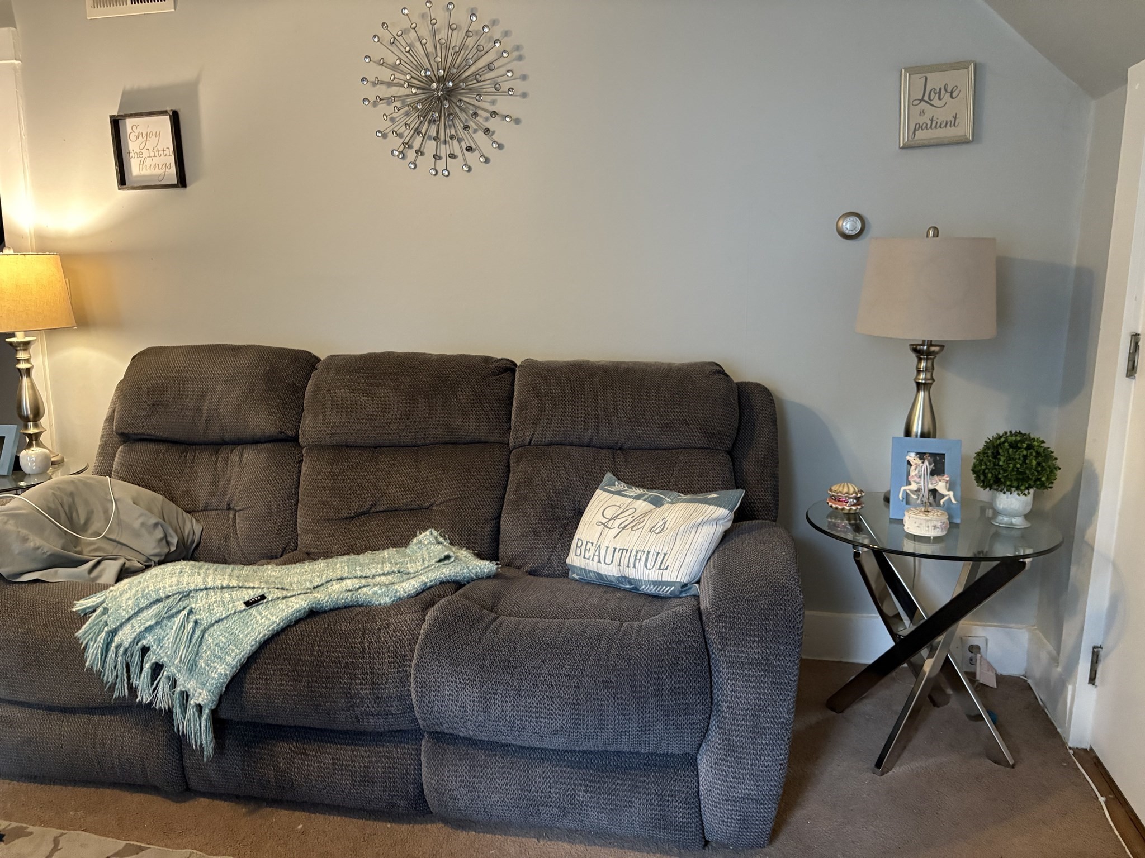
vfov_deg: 53.1
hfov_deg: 67.3
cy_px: 429
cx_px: 572
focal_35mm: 26
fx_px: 860
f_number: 1.6
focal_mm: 5.96
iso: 500
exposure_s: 1/30
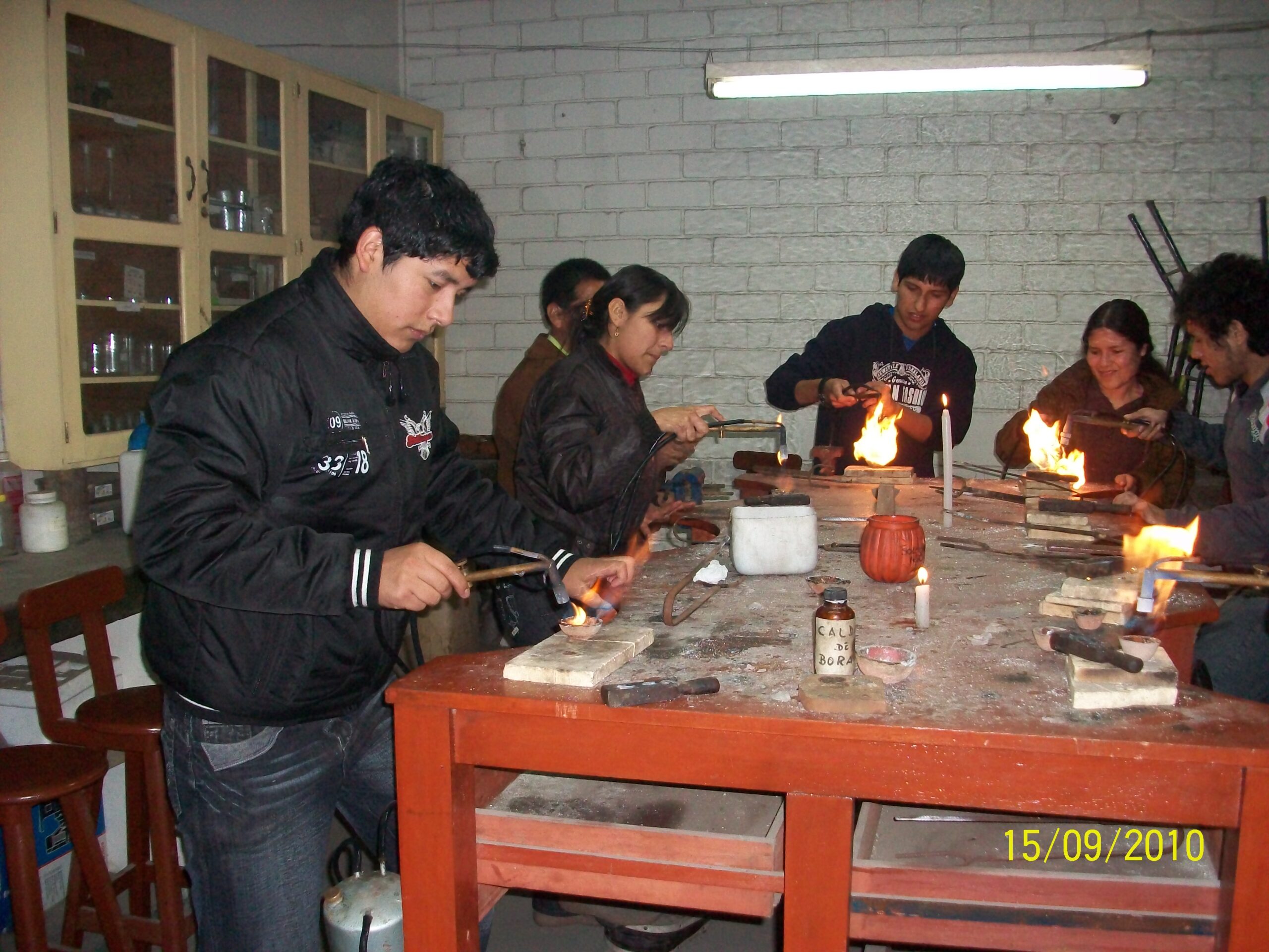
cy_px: 476
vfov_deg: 41.8
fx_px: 1246
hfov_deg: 54.0
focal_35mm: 34
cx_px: 634
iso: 200
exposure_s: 1/125
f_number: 2.8
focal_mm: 5.7
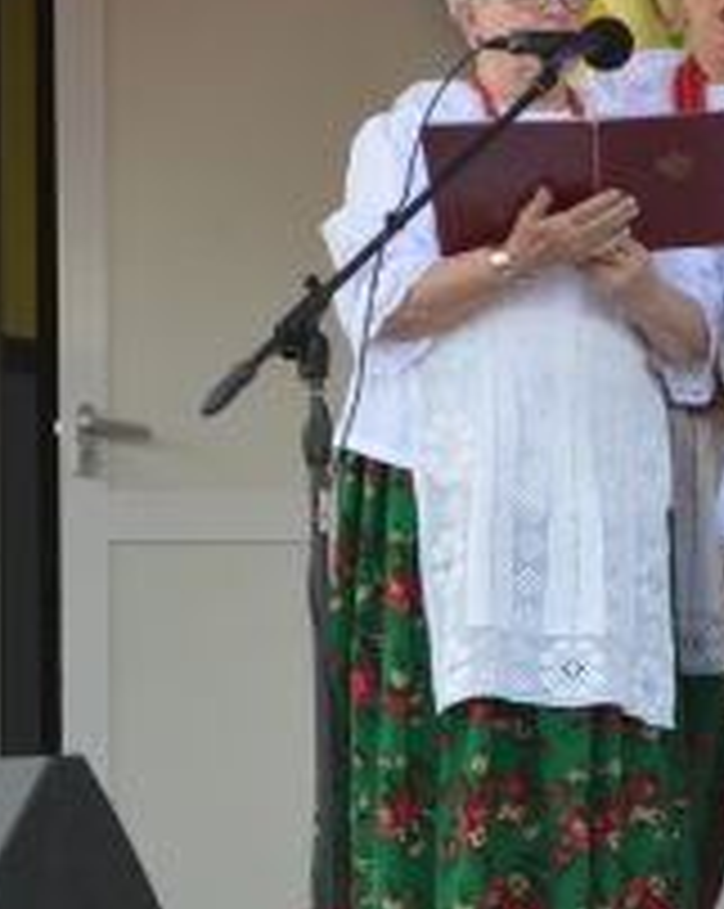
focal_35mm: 232
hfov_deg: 6.5
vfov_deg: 8.3
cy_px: 414
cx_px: 1327
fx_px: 6239
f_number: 5.6
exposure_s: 1/125
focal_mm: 55
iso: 250
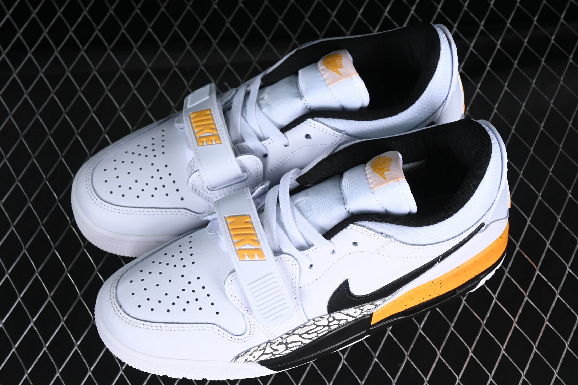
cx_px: 289
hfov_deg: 27.0
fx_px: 1204
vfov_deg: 18.2
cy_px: 192
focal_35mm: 75
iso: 160
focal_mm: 50
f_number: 7.1
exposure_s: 1/80
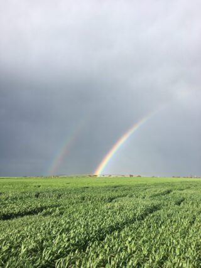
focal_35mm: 29
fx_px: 225
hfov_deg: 48.2
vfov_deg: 61.7
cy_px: 134
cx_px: 100
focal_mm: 4.15
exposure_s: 1/916
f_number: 2.2
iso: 25
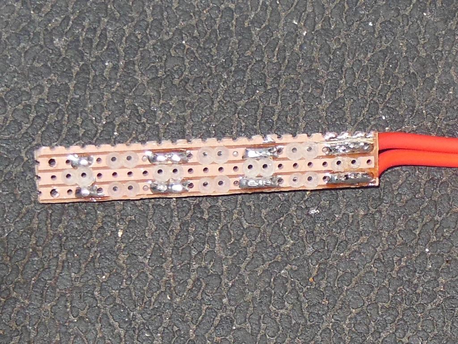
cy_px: 172
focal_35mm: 57
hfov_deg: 33.8
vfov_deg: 25.7
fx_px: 754
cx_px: 229
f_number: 4.1
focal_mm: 10.2
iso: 200
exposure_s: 1/60
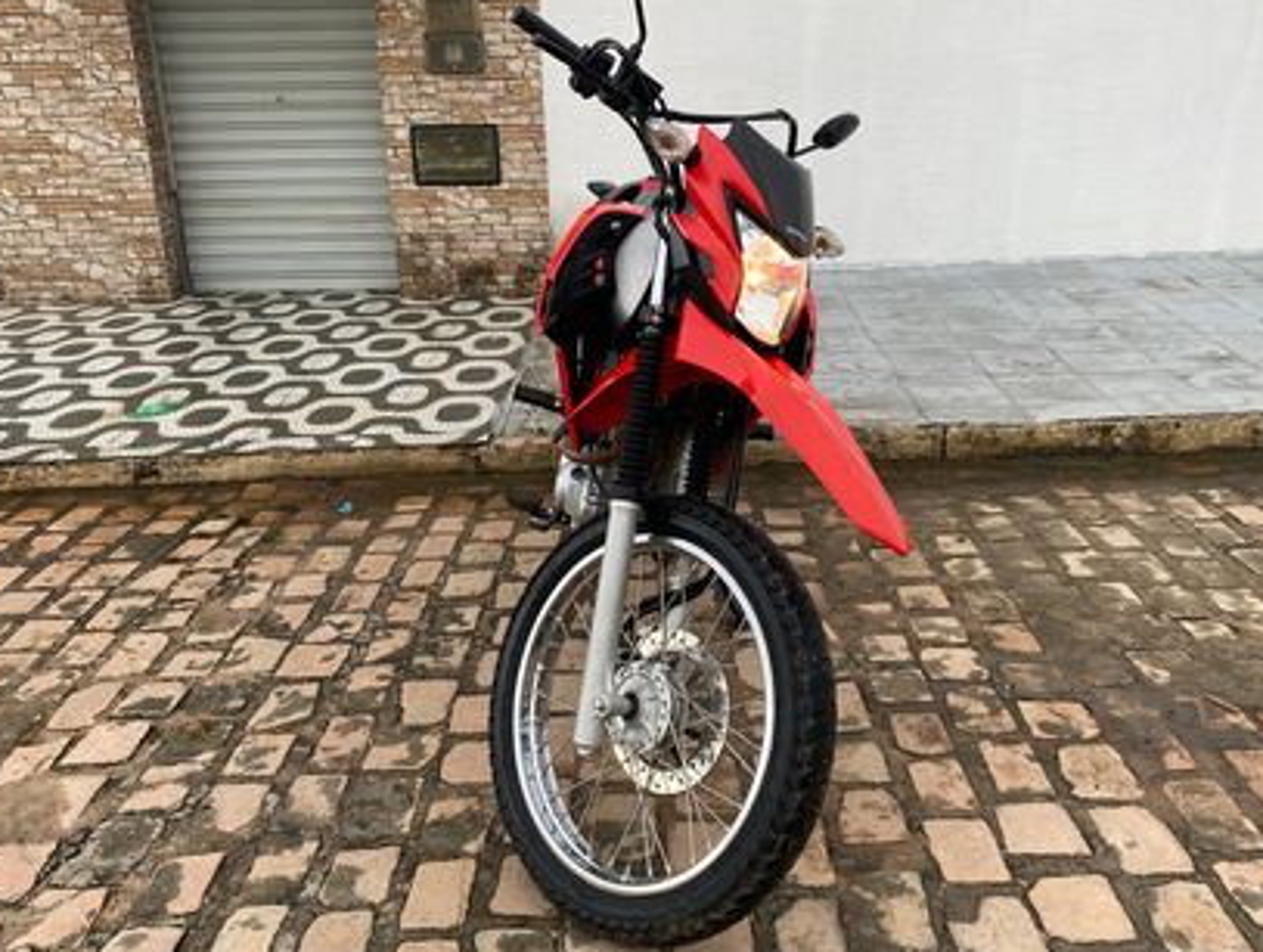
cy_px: 416
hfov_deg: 59.8
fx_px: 1097
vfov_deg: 46.8
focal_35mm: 30
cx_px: 683
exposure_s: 1/153
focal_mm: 4.25
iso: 64
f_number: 1.8
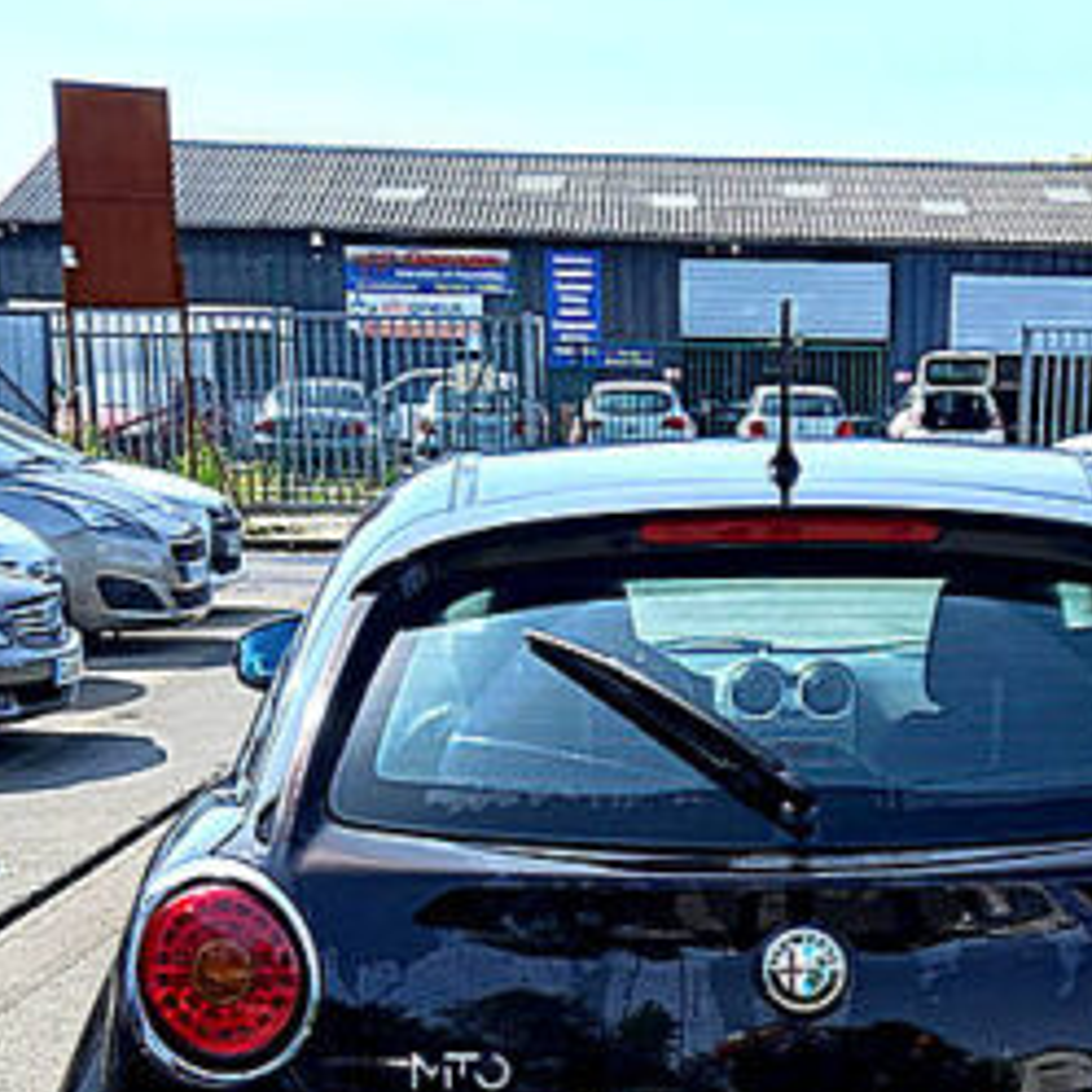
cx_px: 798
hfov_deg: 24.1
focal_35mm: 71
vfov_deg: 23.3
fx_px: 2534
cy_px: 1105
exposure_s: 1/251
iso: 25
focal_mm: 4.6
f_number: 2
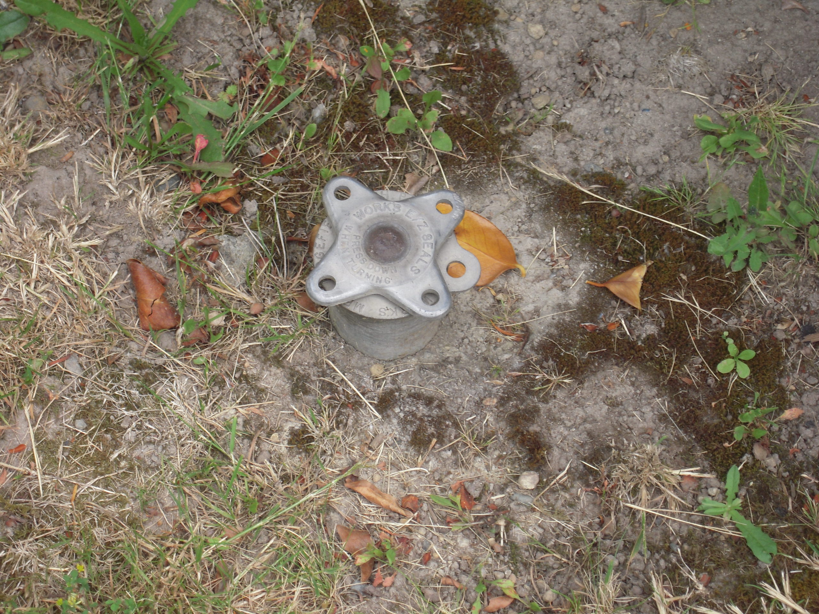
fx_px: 2650
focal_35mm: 112
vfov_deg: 13.2
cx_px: 410
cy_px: 307
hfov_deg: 17.6
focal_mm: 20
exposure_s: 1/100
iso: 100
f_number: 5.8
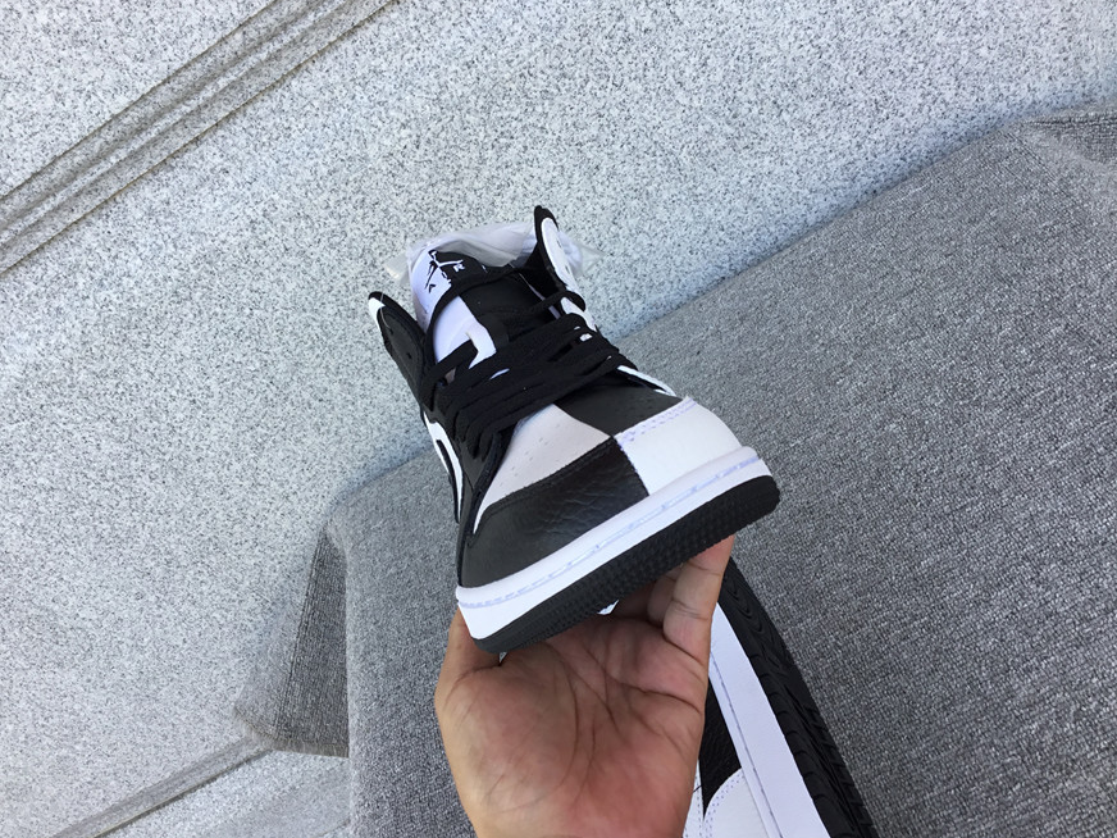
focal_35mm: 32
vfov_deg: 44.2
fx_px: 1033
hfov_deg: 56.8
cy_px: 418
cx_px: 546
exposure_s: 1/114
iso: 25
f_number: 2.4
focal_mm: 3.3
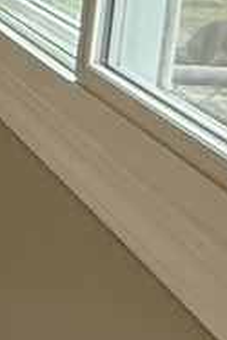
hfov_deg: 6.3
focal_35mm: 112
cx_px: -919
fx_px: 1057
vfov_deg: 17.5
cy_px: -53
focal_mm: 2.22
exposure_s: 1/120
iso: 320
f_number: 2.2
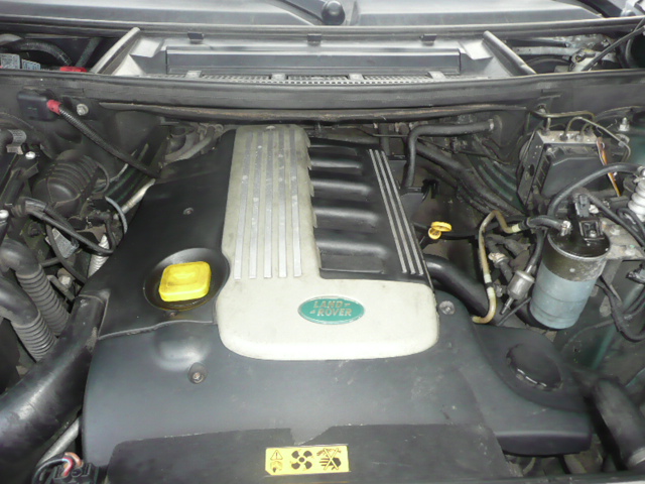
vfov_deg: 49.7
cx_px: 322
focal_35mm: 28
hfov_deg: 63.4
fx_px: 522
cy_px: 242
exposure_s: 1/30
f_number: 3.3
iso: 250
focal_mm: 4.6
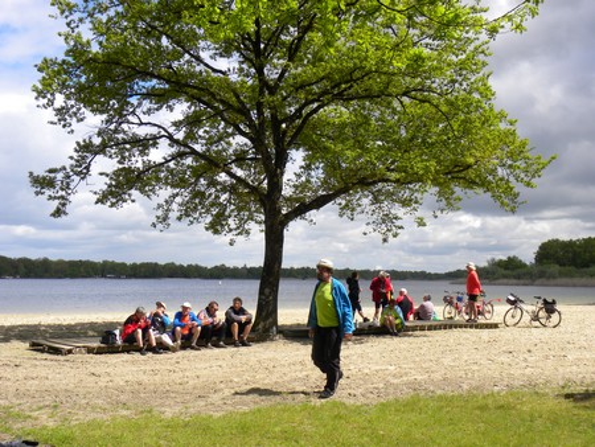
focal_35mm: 46
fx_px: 791
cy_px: 224
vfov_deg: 31.5
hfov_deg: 41.2
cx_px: 298
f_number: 5
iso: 64
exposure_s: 1/322
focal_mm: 8.2
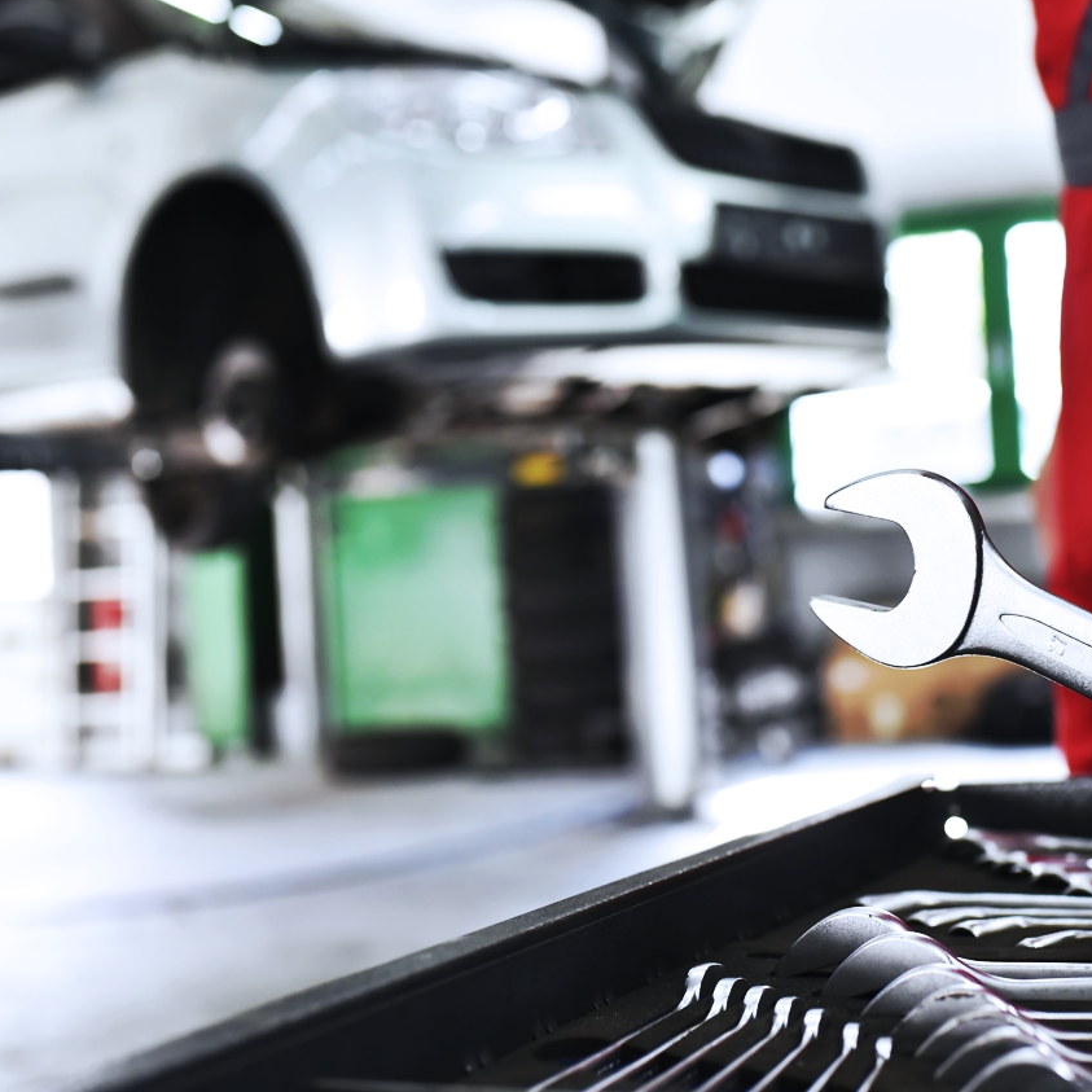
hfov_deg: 32.9
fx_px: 1820
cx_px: 789
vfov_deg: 33.4
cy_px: 504
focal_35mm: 51
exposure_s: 1/400
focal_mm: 35
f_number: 3.5
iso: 1600
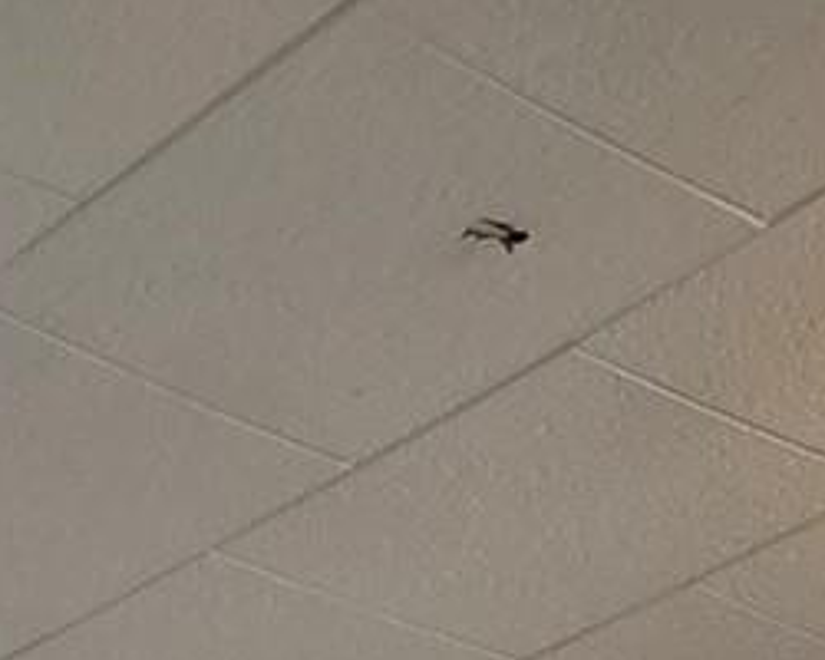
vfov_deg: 10.4
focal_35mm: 104
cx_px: -40
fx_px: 2539
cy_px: 1996
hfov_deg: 17.9
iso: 200
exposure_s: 1/120
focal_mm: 2.2
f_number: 1.9
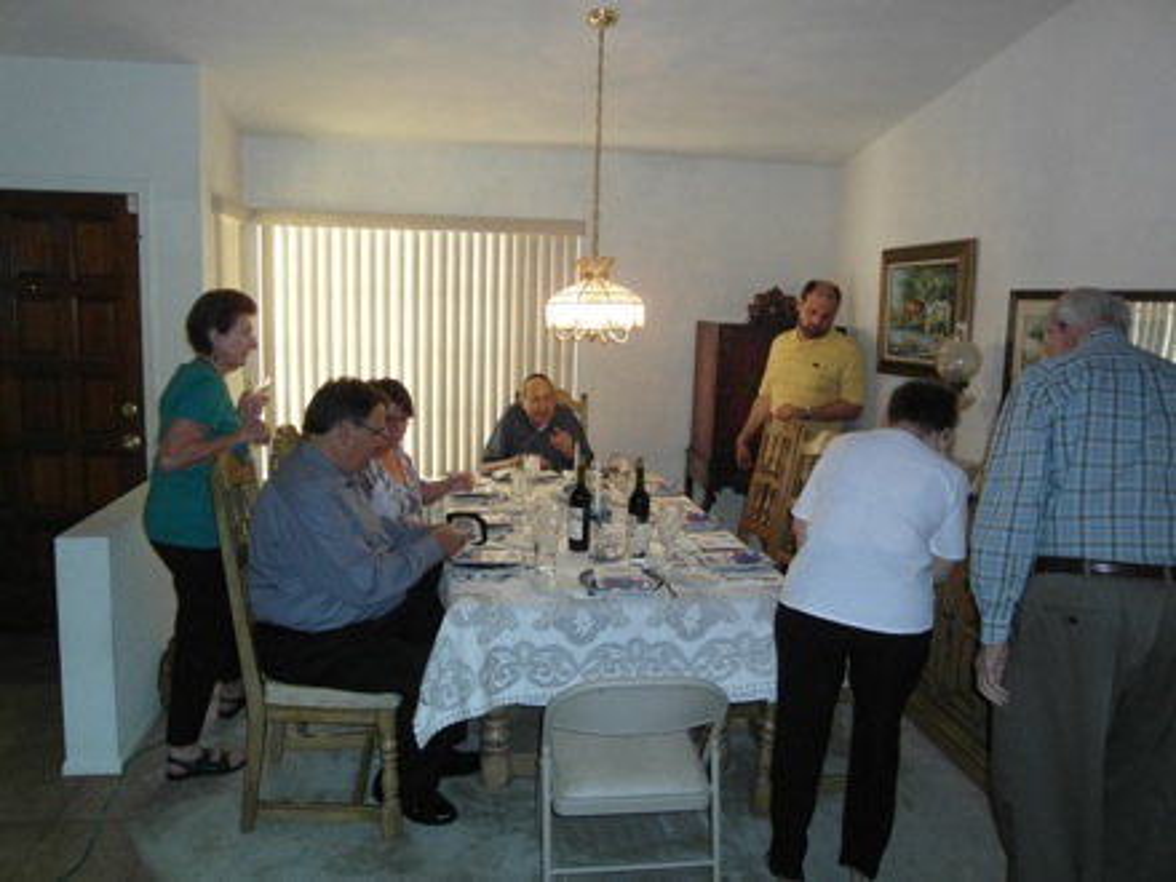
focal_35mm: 24
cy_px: 441
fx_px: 815
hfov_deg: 71.6
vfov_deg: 56.8
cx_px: 588
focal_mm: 4.4
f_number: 3.3
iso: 160
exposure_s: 1/45
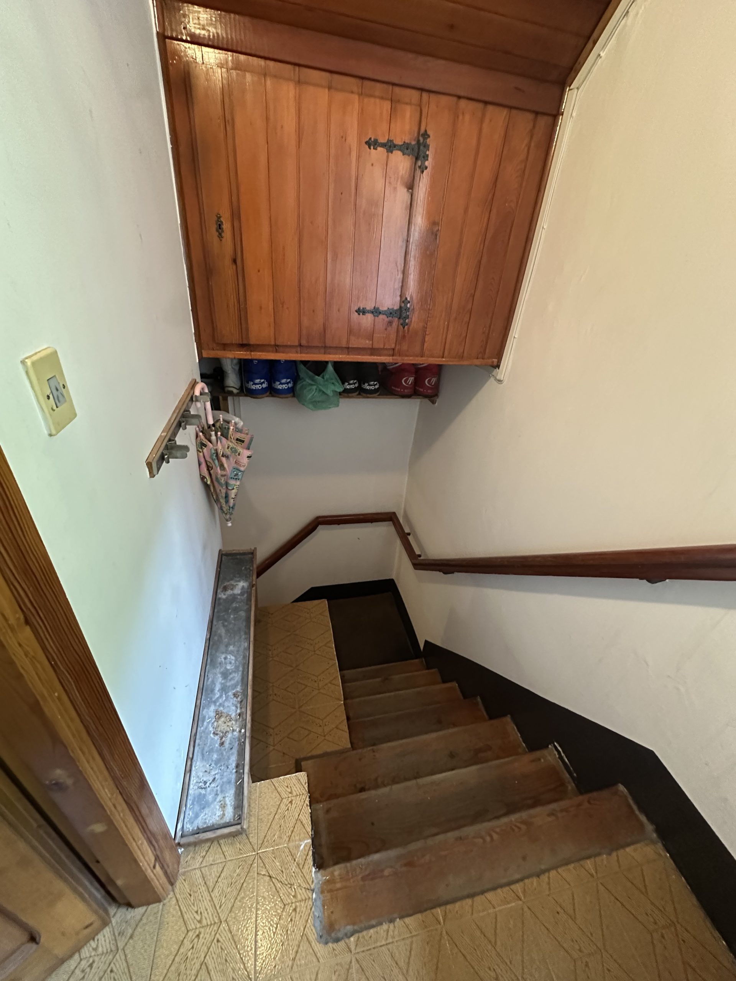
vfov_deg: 102.1
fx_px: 397
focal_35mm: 14
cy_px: 490
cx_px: 368
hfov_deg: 85.7
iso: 1000
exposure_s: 1/50
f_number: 2.2
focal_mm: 2.22
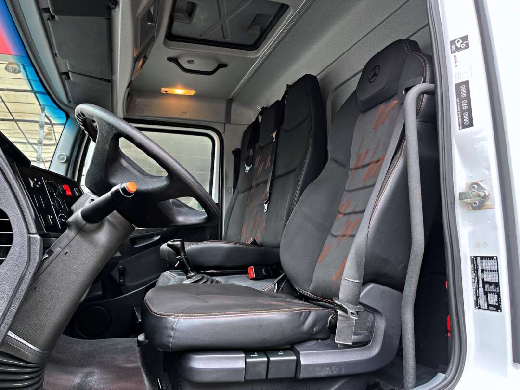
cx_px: 260
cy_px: 195
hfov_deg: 67.3
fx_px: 391
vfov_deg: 53.1
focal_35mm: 26
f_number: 1.6
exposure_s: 1/121
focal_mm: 5.1
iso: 64
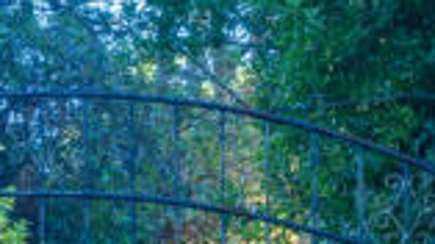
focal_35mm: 198
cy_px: 498
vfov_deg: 6.0
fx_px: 2282
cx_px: -28
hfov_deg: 10.8
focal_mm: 29
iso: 400
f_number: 11
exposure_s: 1/20
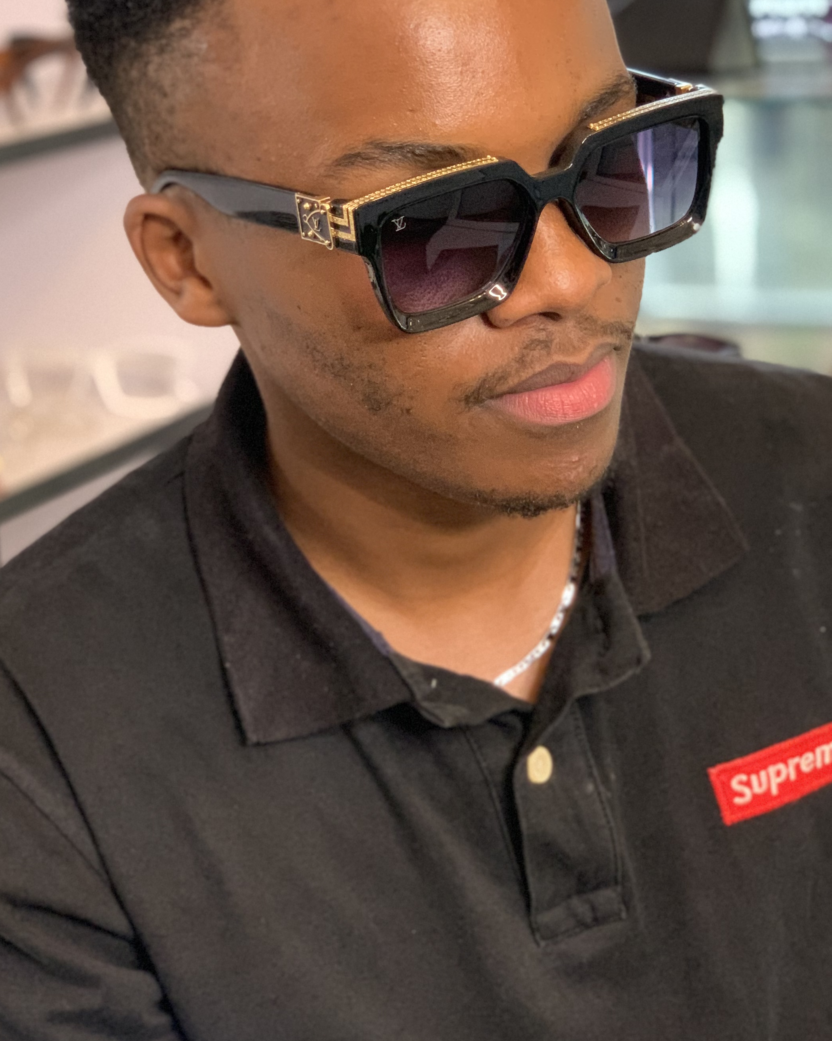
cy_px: 323
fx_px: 2401
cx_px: 398
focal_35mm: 78
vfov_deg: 24.3
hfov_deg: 19.7
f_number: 2.4
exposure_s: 1/59
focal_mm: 6
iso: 400
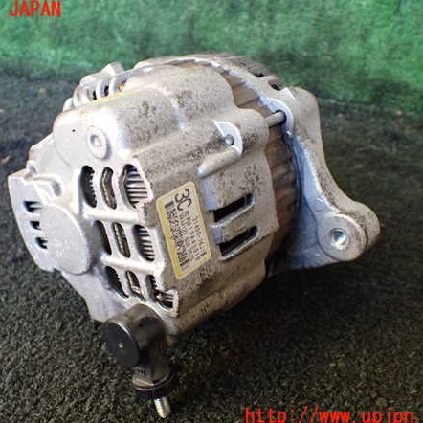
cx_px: 174
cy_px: 213
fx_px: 498
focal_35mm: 36
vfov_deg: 46.0
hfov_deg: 45.9
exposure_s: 1/125
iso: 400
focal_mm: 5.4
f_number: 2.3
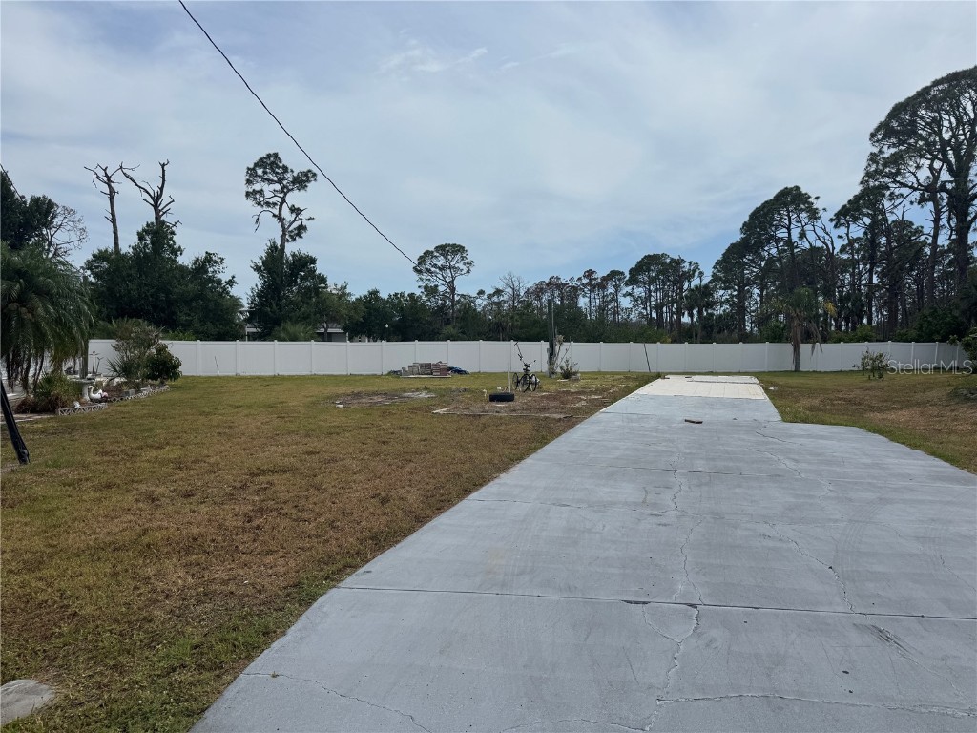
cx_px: 488
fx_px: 677
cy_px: 366
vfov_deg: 56.8
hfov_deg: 71.6
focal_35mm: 24
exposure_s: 1/12346
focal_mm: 6.76
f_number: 1.78
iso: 80
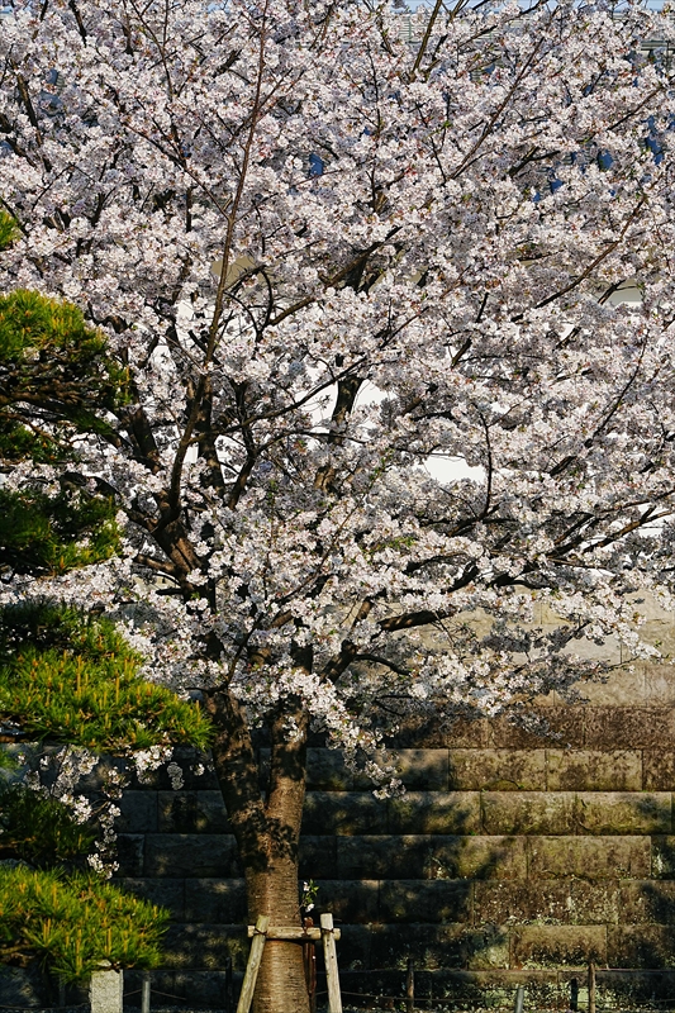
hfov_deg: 13.0
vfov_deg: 19.5
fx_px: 2954
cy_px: 506
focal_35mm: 105
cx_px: 338
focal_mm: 105
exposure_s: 1/500
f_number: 8
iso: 100
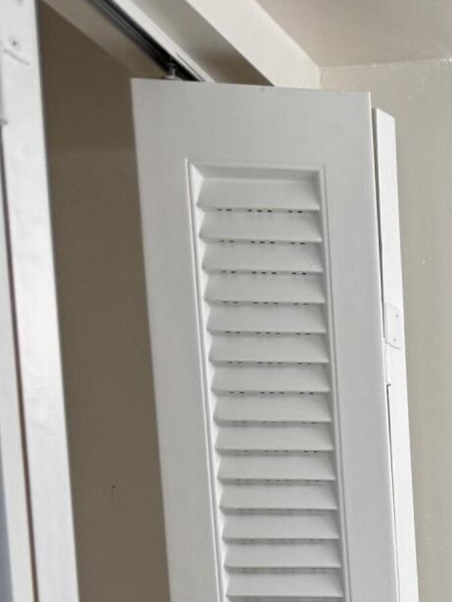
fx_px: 1357
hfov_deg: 16.8
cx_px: 719
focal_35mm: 78
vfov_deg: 21.4
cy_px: 881
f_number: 1.78
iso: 125
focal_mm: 6.76
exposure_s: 1/60
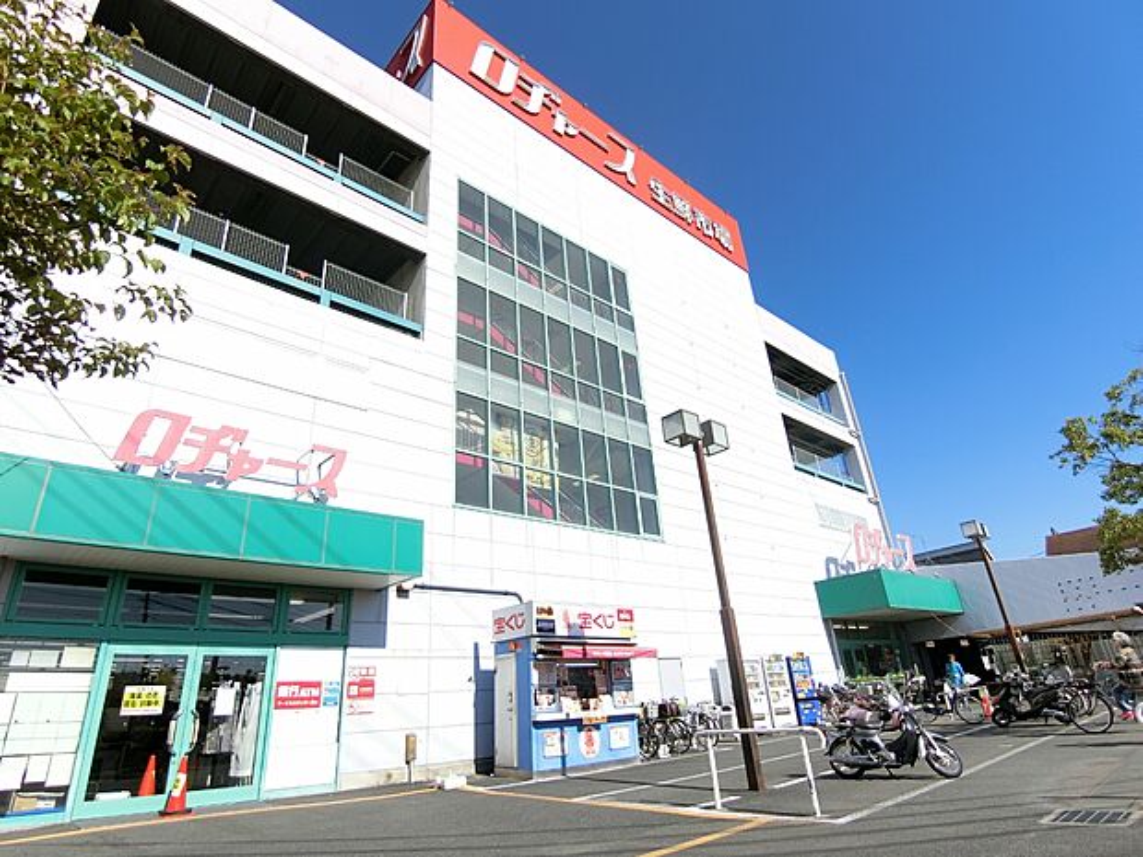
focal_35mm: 19
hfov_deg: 84.7
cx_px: 572
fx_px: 627
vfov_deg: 68.7
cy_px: 428
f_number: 2.7
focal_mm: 4.06
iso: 80
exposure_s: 1/1600
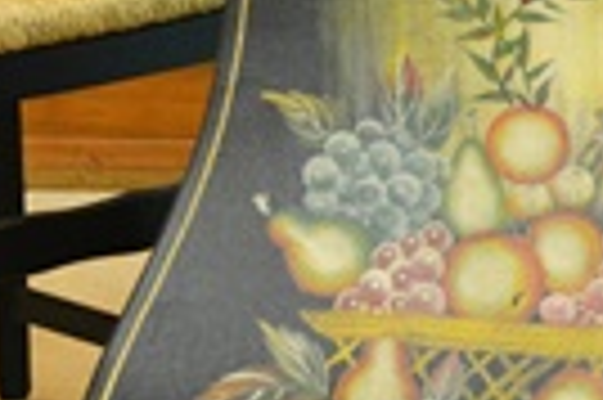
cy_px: 265
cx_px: 513
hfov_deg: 8.5
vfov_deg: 5.7
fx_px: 4049
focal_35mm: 242
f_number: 5
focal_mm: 36
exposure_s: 1/30
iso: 1600
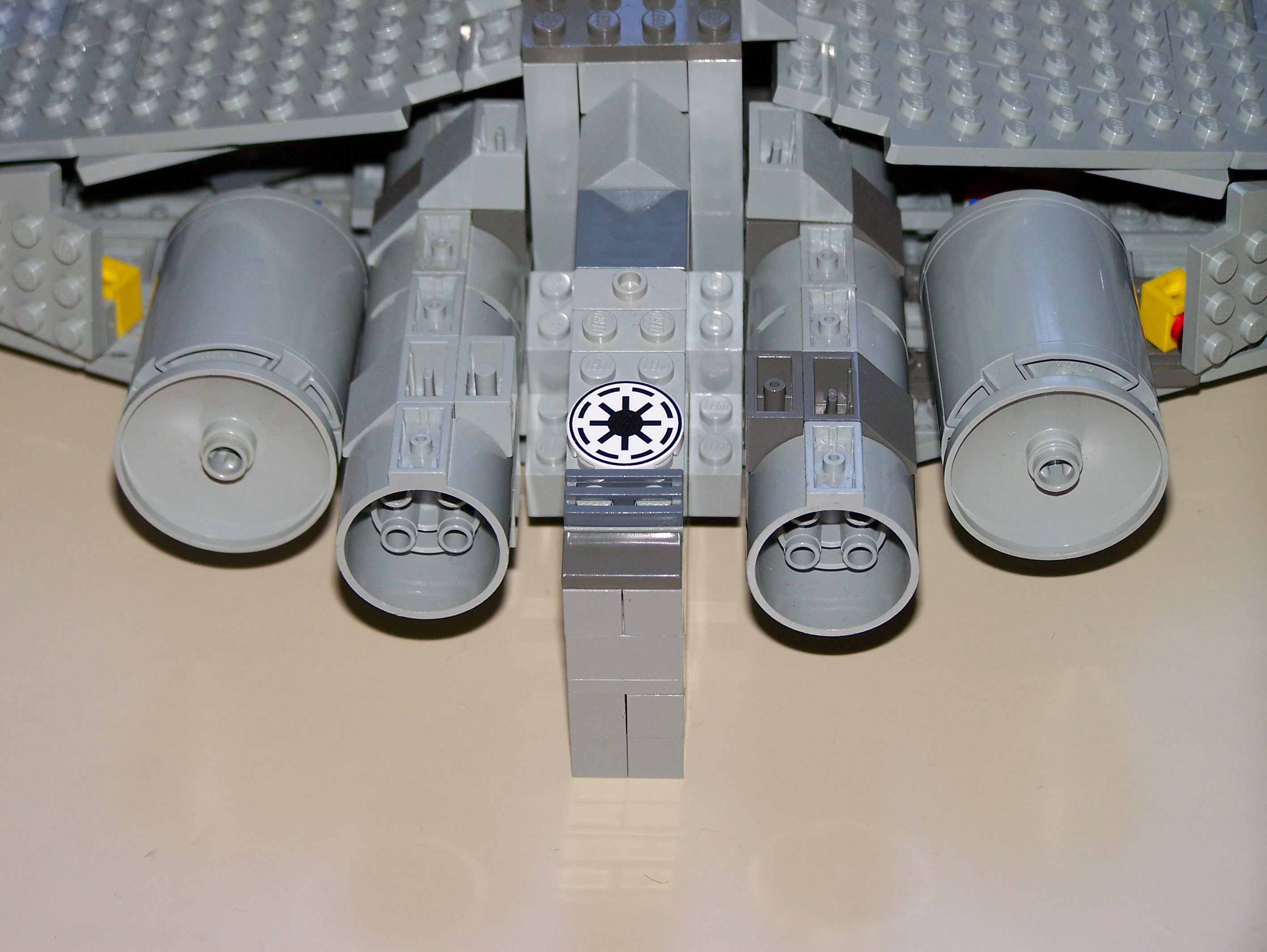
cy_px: 476
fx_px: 3846
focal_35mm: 105
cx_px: 634
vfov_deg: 14.1
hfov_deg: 18.7
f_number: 3.2
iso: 80
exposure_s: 1/100
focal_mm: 17.5
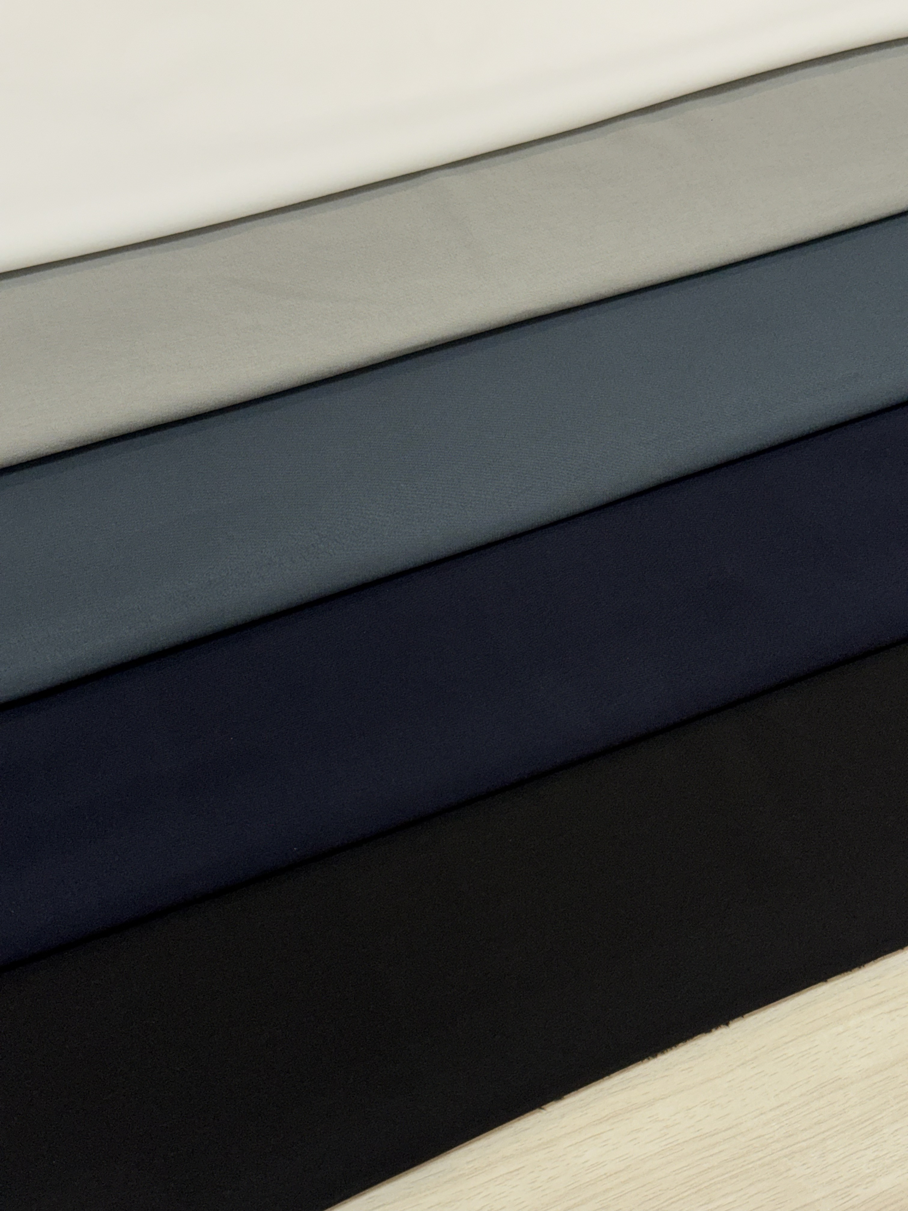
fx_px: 1679
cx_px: 454
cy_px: 606
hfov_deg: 30.3
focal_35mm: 48
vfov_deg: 39.7
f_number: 1.78
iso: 64
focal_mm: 6.76
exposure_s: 1/100
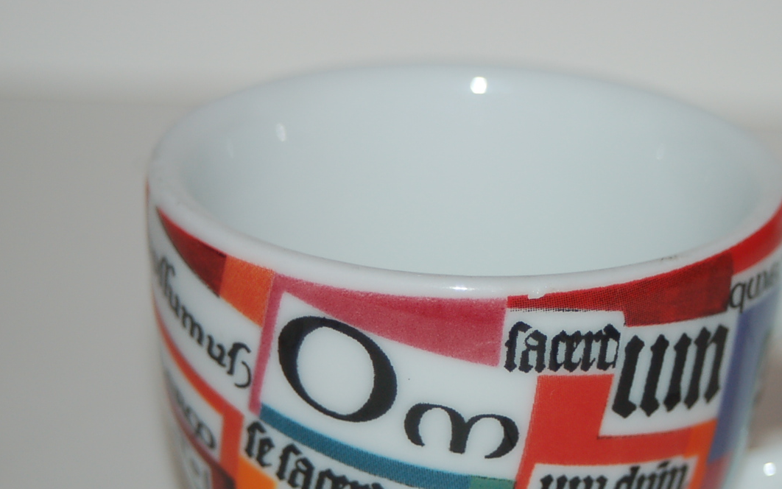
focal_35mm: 173
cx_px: 527
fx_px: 3687
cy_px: 352
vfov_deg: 7.6
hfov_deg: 12.1
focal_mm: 80
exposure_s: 1/60
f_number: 5.6
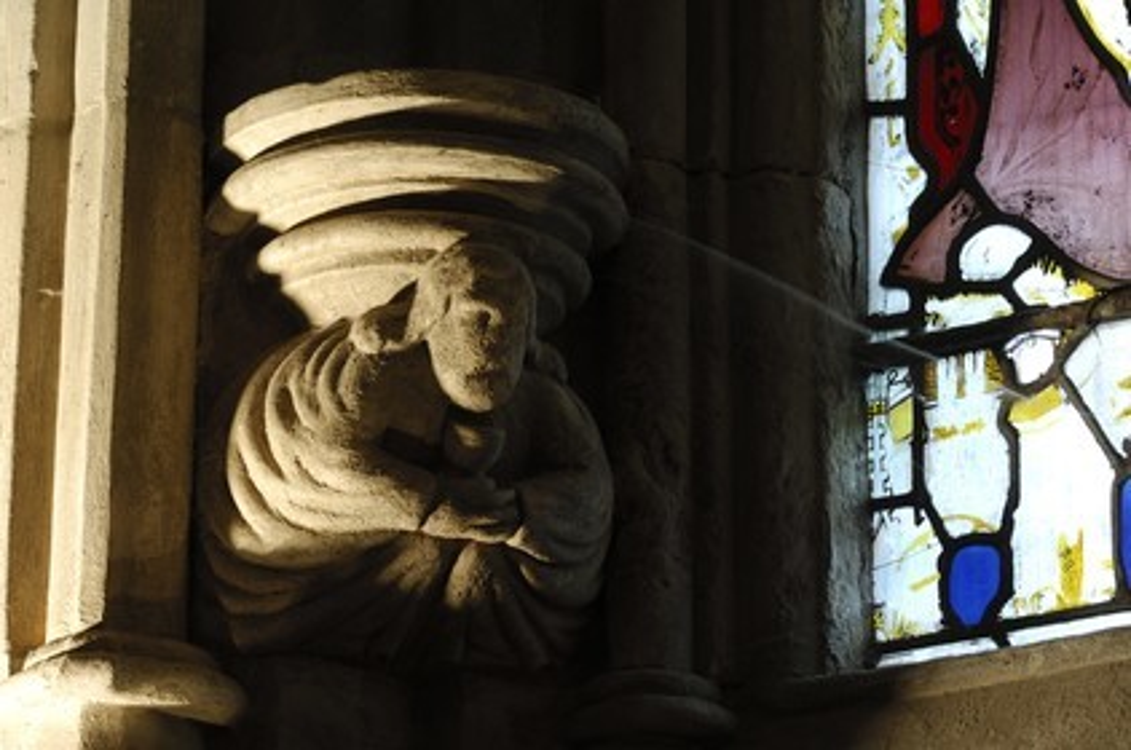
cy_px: 375
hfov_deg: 15.2
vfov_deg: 10.1
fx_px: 4235
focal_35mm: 135
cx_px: 566
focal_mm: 90
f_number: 9
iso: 100
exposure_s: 1/1.25
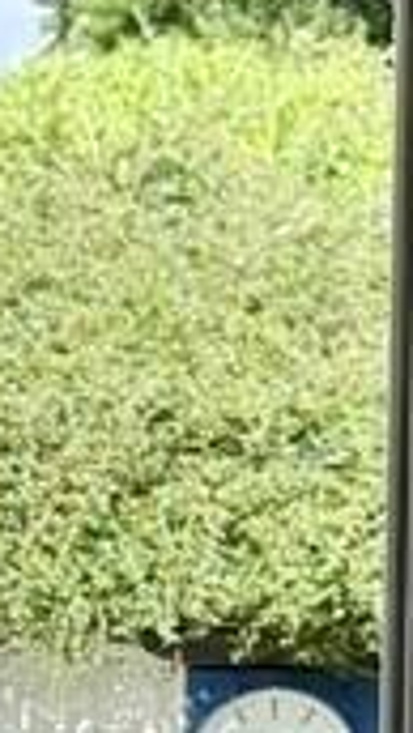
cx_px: -319
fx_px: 6062
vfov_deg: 6.7
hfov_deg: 3.9
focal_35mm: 312
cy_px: 1402
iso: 64
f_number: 1.78
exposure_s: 1/1203
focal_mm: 6.76
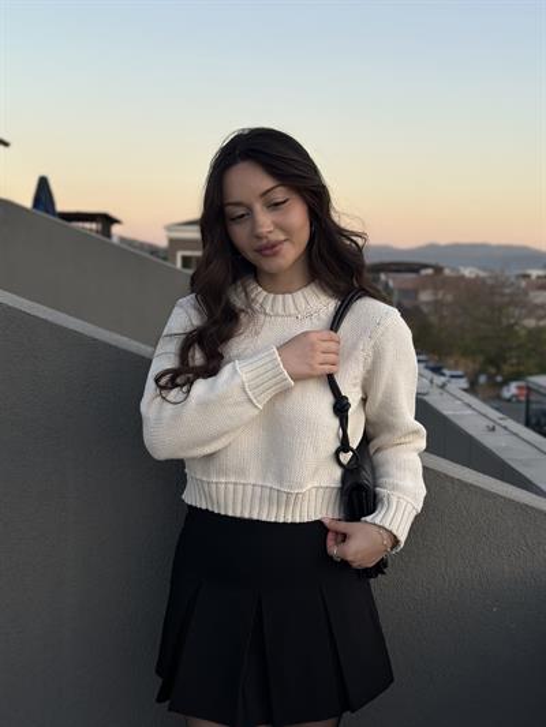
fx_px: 1009
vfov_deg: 39.6
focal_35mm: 48
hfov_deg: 30.3
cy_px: 364
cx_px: 273
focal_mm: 6.86
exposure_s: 1/816
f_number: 1.78
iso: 80
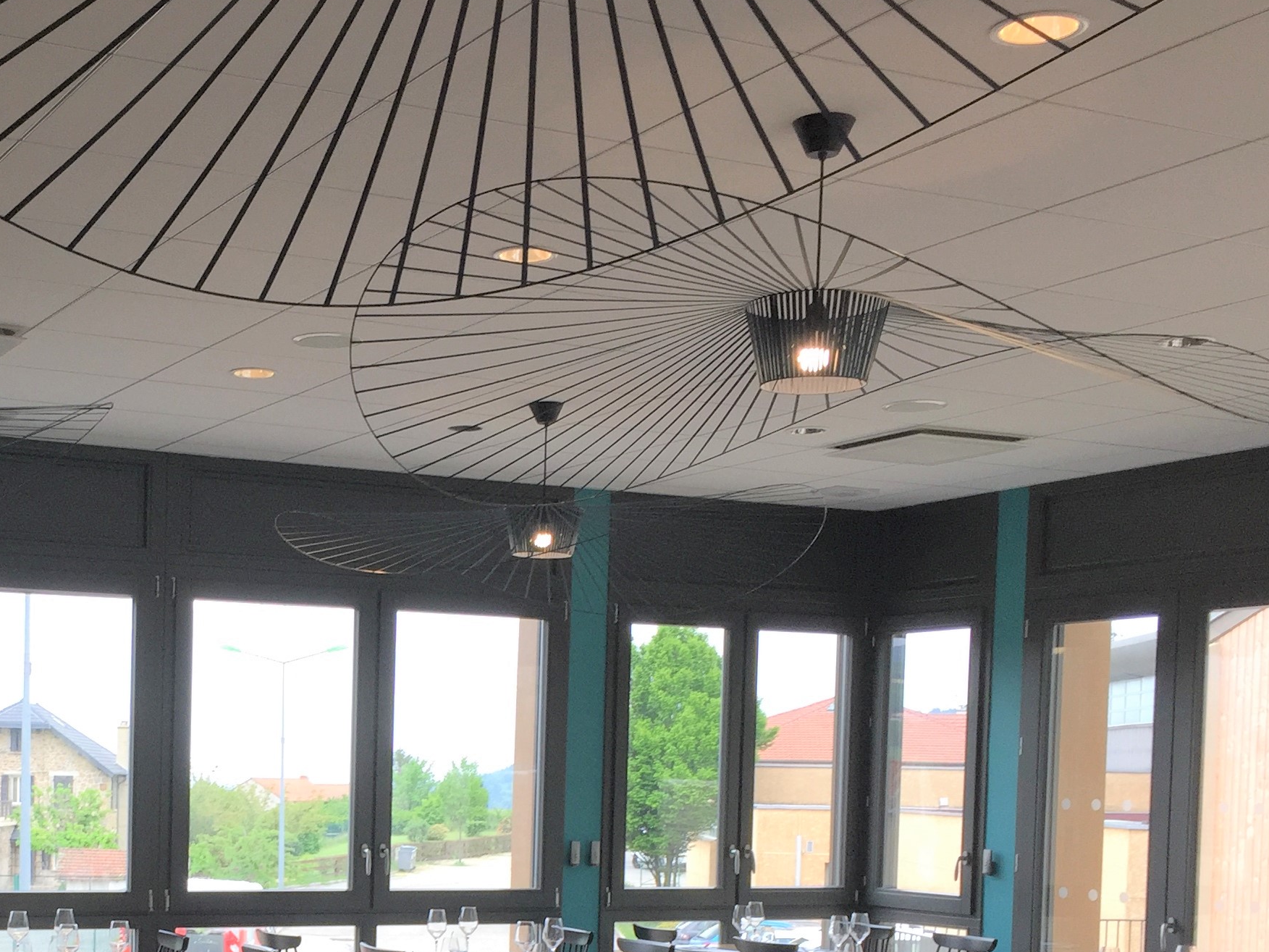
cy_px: 864
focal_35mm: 54
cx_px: 250
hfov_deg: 34.4
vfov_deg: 26.1
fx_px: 1980
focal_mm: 4.15
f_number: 2.2
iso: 32
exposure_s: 1/100
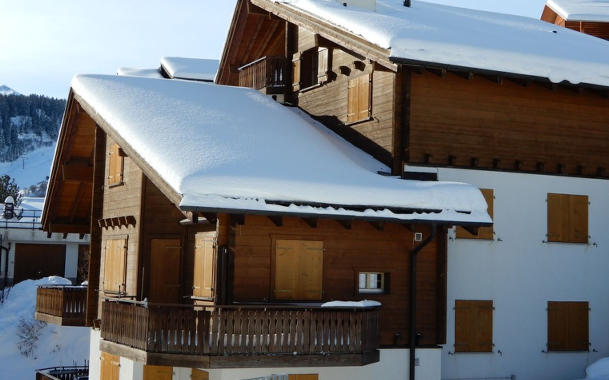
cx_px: 303
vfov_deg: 21.3
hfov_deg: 33.5
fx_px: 1012
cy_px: 162
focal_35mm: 61
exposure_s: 1/640
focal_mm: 10.2
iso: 80
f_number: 4.5
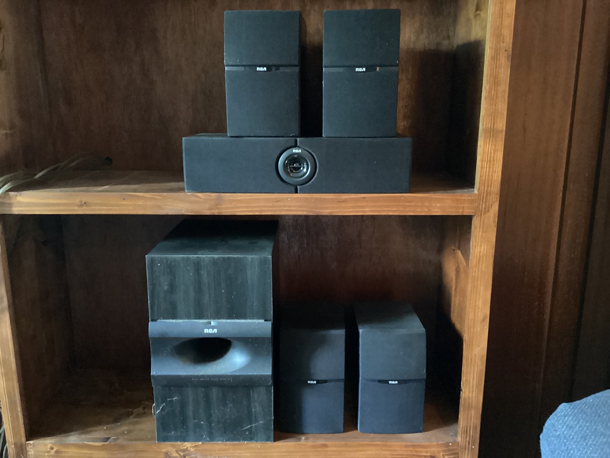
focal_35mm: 31
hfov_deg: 58.3
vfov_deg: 45.4
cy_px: 229
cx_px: 305
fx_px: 546
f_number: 2.4
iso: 800
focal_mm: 3.3
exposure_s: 1/15
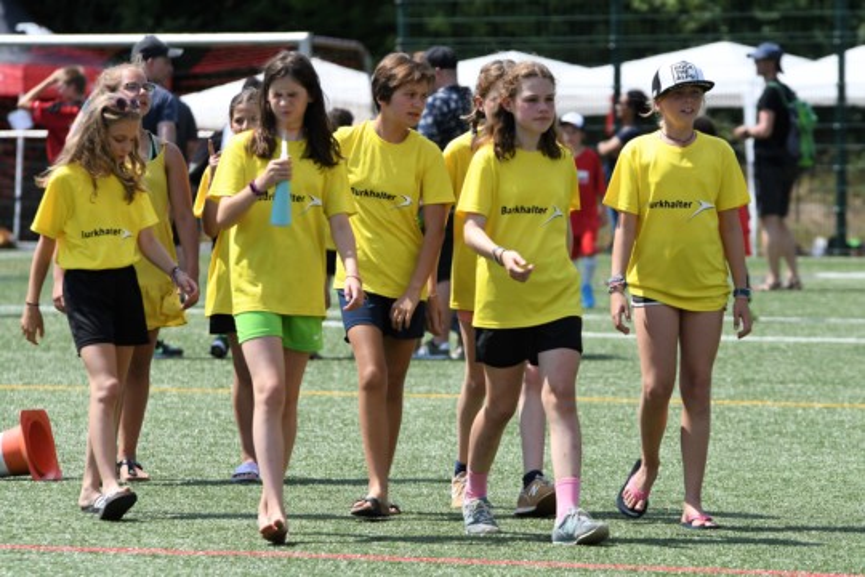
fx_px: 7208
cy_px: 288
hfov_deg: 6.9
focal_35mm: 300
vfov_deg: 4.6
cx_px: 432
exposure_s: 1/3200
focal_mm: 200
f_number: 5
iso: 640
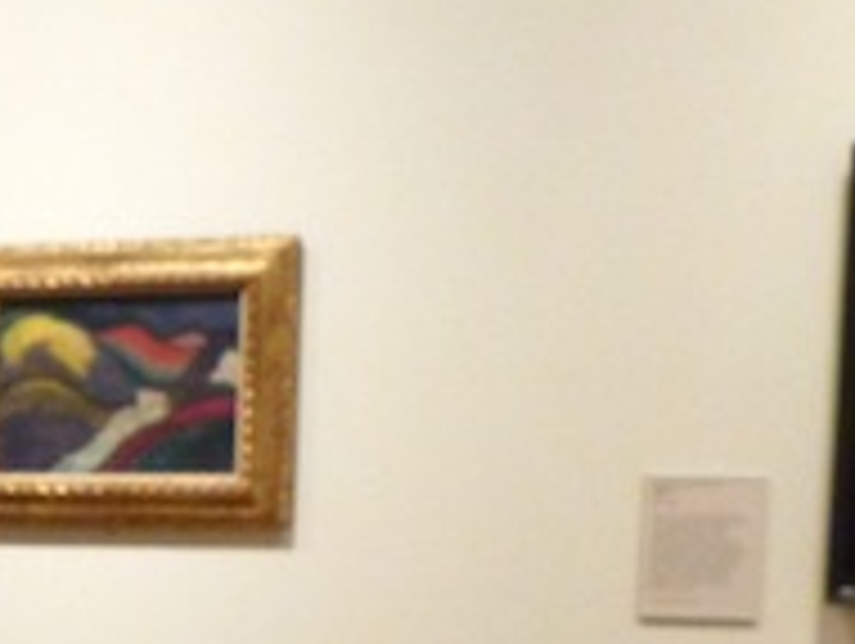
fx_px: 2597
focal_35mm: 105
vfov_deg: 13.7
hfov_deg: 16.1
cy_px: 770
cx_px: -639
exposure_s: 1/10
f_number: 3.1
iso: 400
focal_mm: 4.5
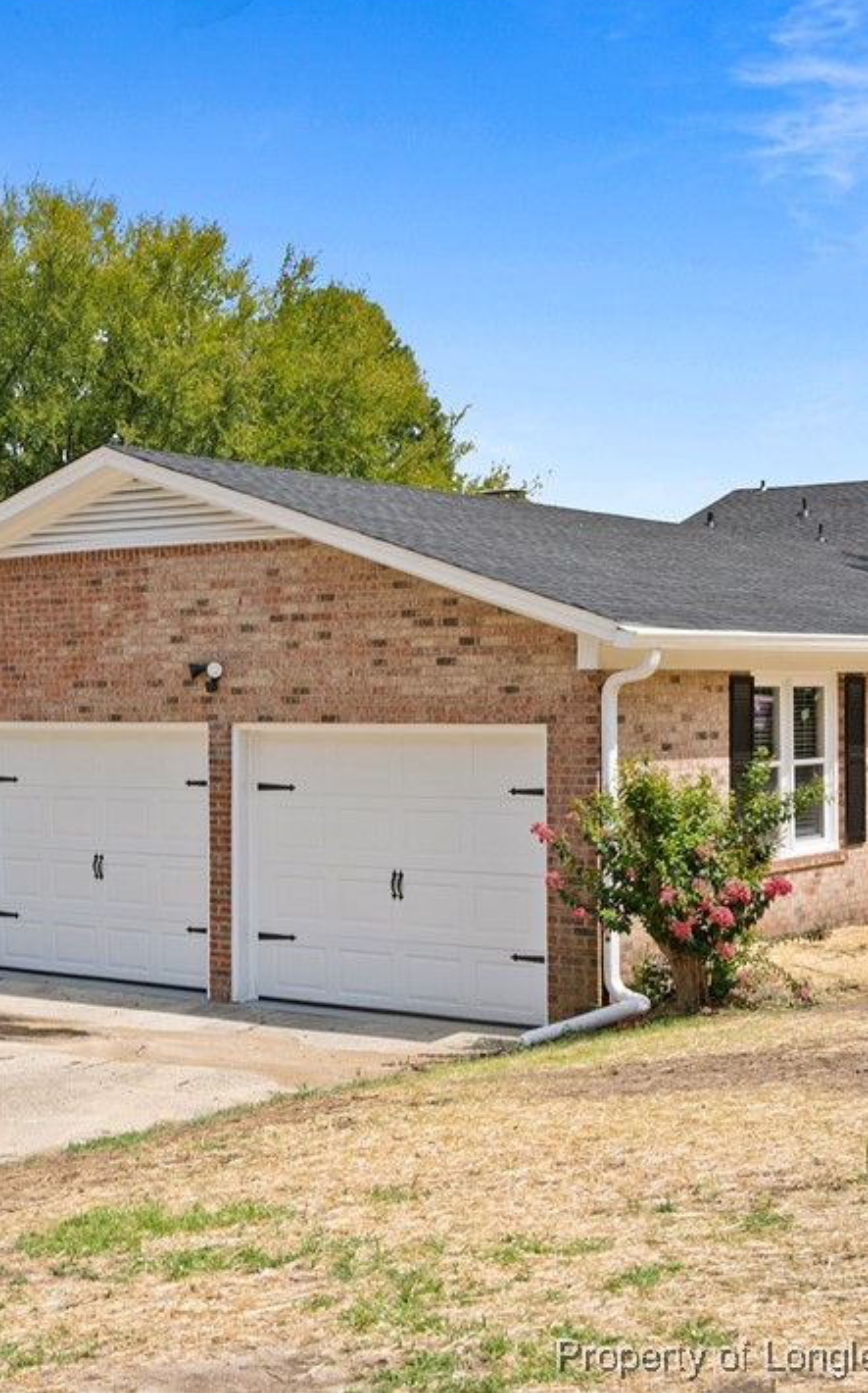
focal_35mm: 53
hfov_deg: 24.3
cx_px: 307
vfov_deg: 38.2
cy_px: 685
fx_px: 2008
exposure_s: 1/500
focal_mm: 34
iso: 500
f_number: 7.1
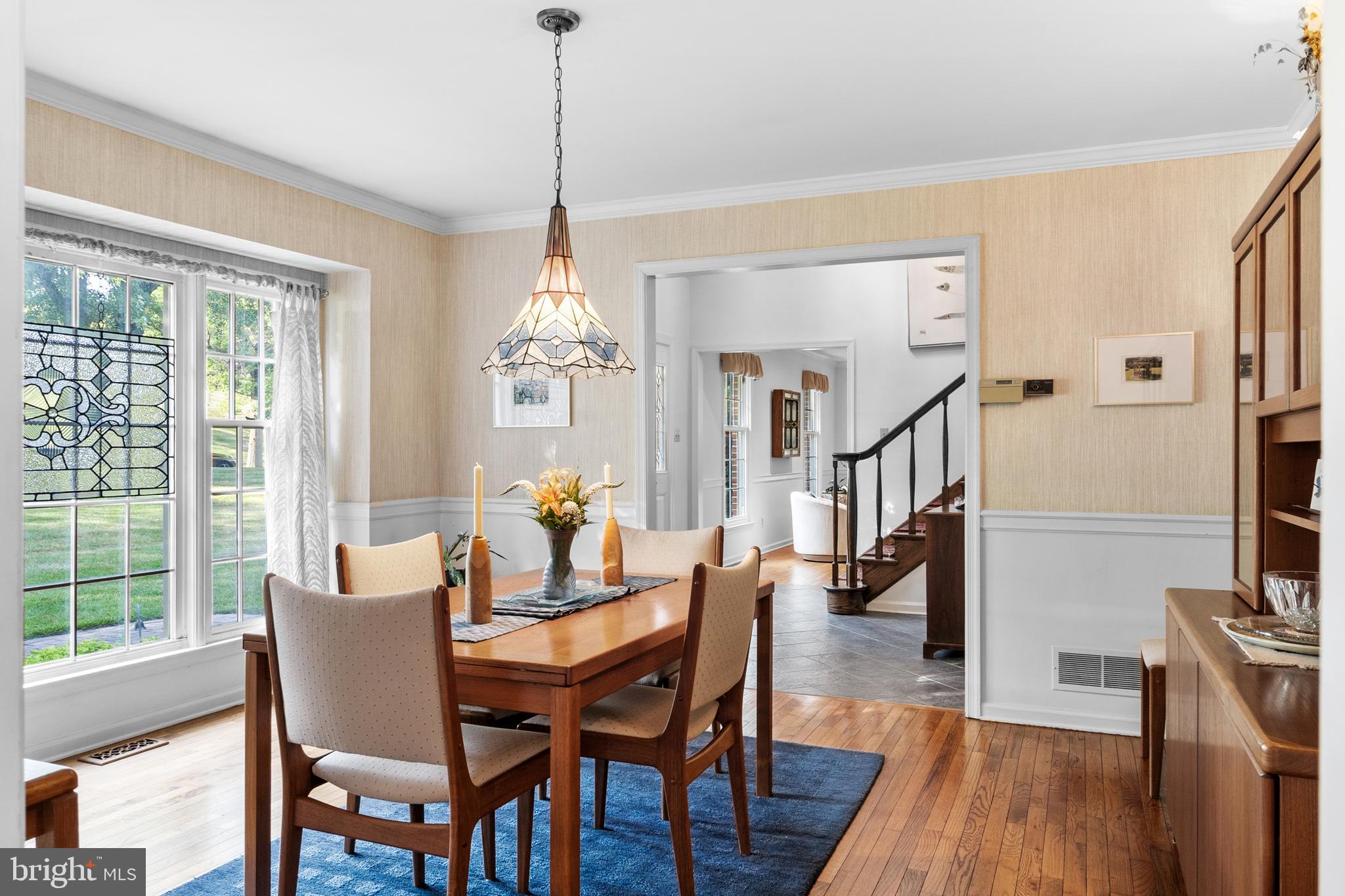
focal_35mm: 24
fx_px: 897
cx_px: 672
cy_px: 448
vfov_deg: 53.1
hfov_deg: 73.7
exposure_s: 1
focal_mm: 16
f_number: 9
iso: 250
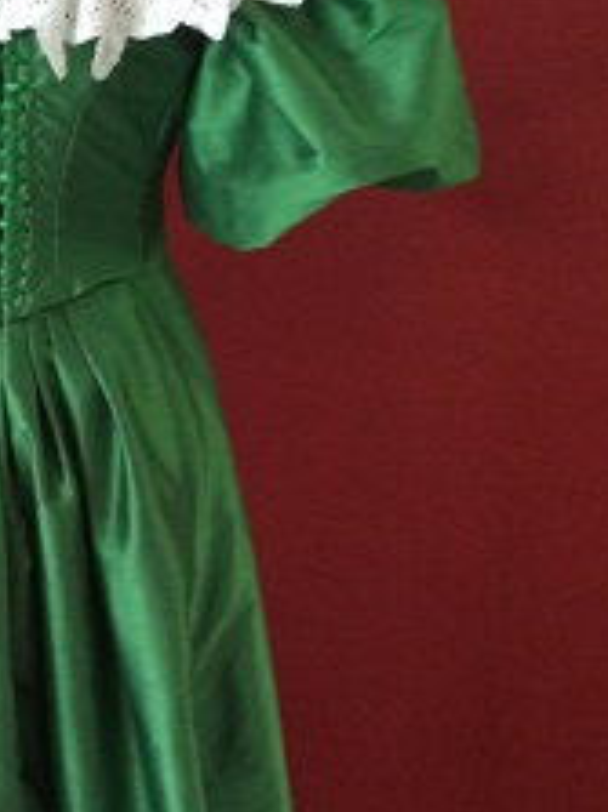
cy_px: 532
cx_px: -27
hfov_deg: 21.6
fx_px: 1524
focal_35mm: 65
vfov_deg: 29.7
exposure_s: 1/30
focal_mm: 4.15
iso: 320
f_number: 2.2
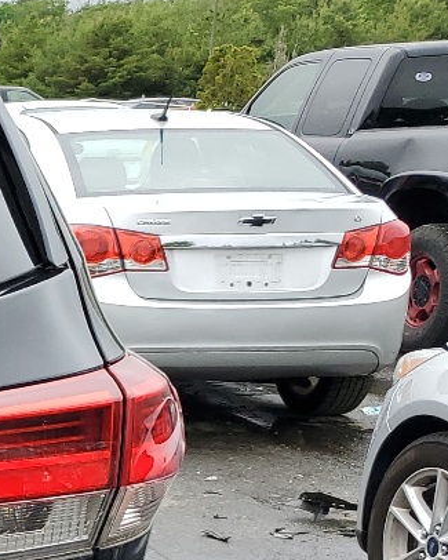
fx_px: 1657
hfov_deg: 12.6
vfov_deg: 18.6
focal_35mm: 100
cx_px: -568
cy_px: 582
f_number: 1.5
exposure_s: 1/1429
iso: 50
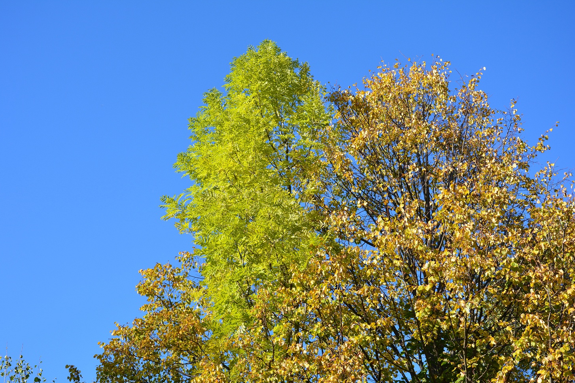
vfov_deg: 20.9
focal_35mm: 65
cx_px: 293
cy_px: 194
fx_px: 1038
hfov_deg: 31.0
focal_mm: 42
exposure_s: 1/200
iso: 200
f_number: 7.1
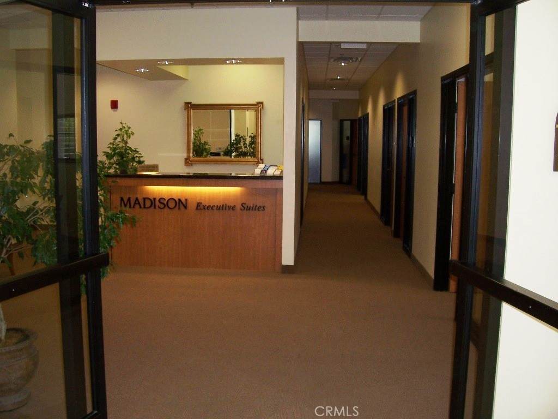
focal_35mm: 34
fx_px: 548
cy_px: 210
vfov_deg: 41.8
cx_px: 279
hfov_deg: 54.0
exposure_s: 1/60
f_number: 2.7
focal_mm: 5.6
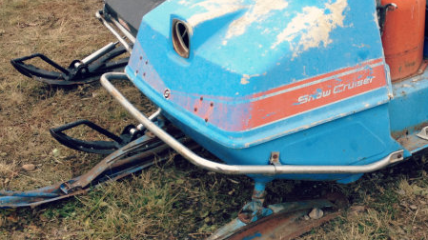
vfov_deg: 17.7
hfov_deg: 30.7
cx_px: 303
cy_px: 92
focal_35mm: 68
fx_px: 771
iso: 50
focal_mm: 4.28
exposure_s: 1/282
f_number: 2.4
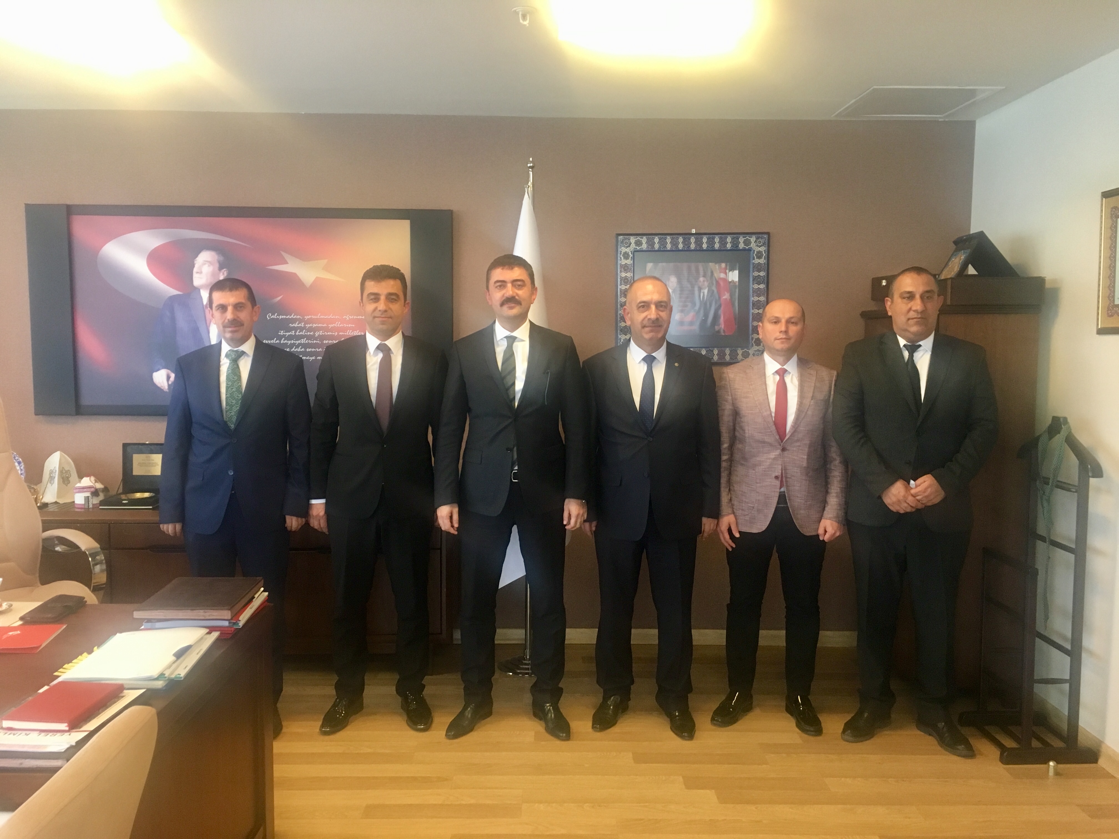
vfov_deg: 48.2
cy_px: 420
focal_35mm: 29
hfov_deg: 61.7
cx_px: 560
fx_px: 937
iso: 160
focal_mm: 4.15
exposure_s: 1/33
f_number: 2.2
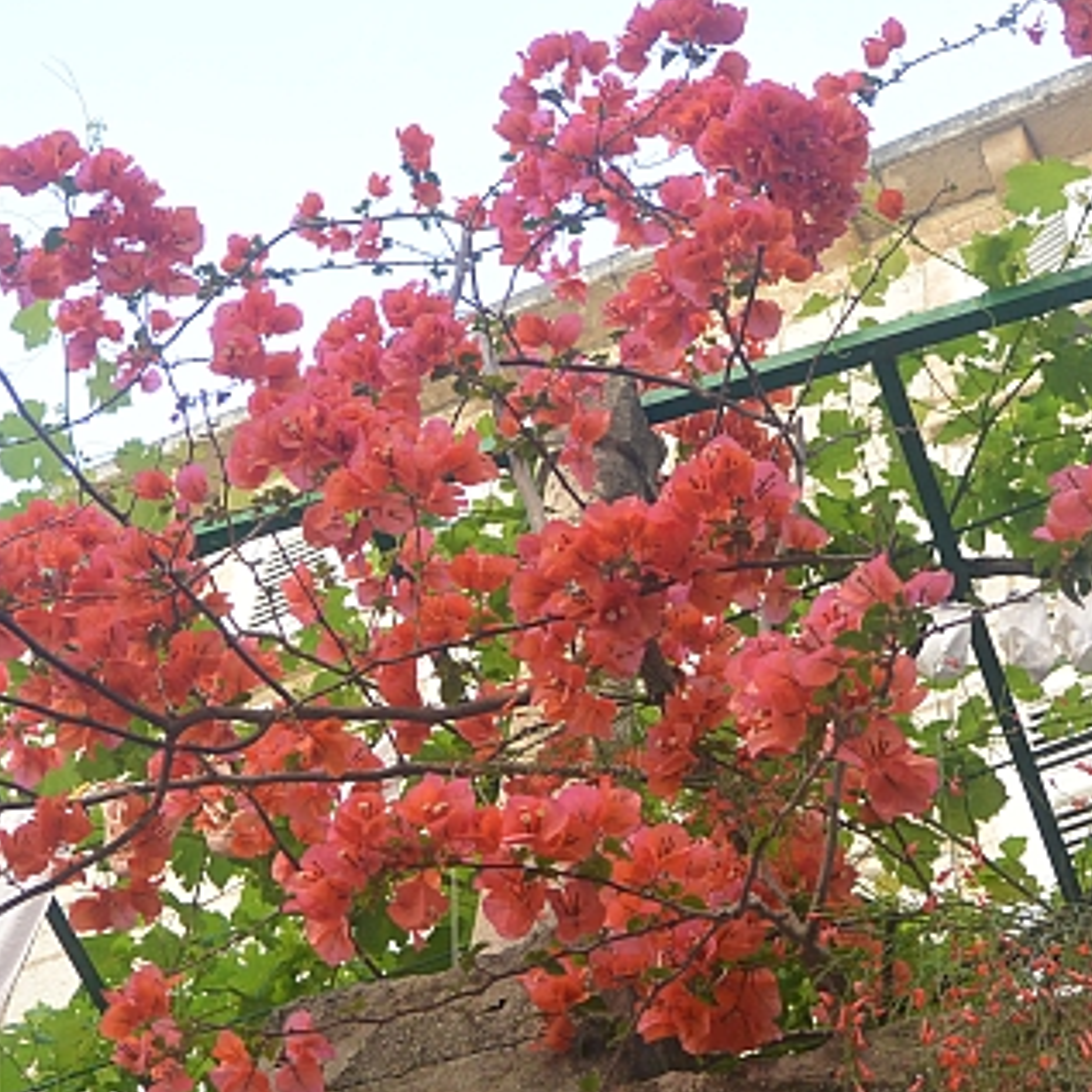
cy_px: 639
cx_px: 496
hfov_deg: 19.3
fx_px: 3212
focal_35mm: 90
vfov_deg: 19.3
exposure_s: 1/400
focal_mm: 15.7
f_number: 4.2
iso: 160
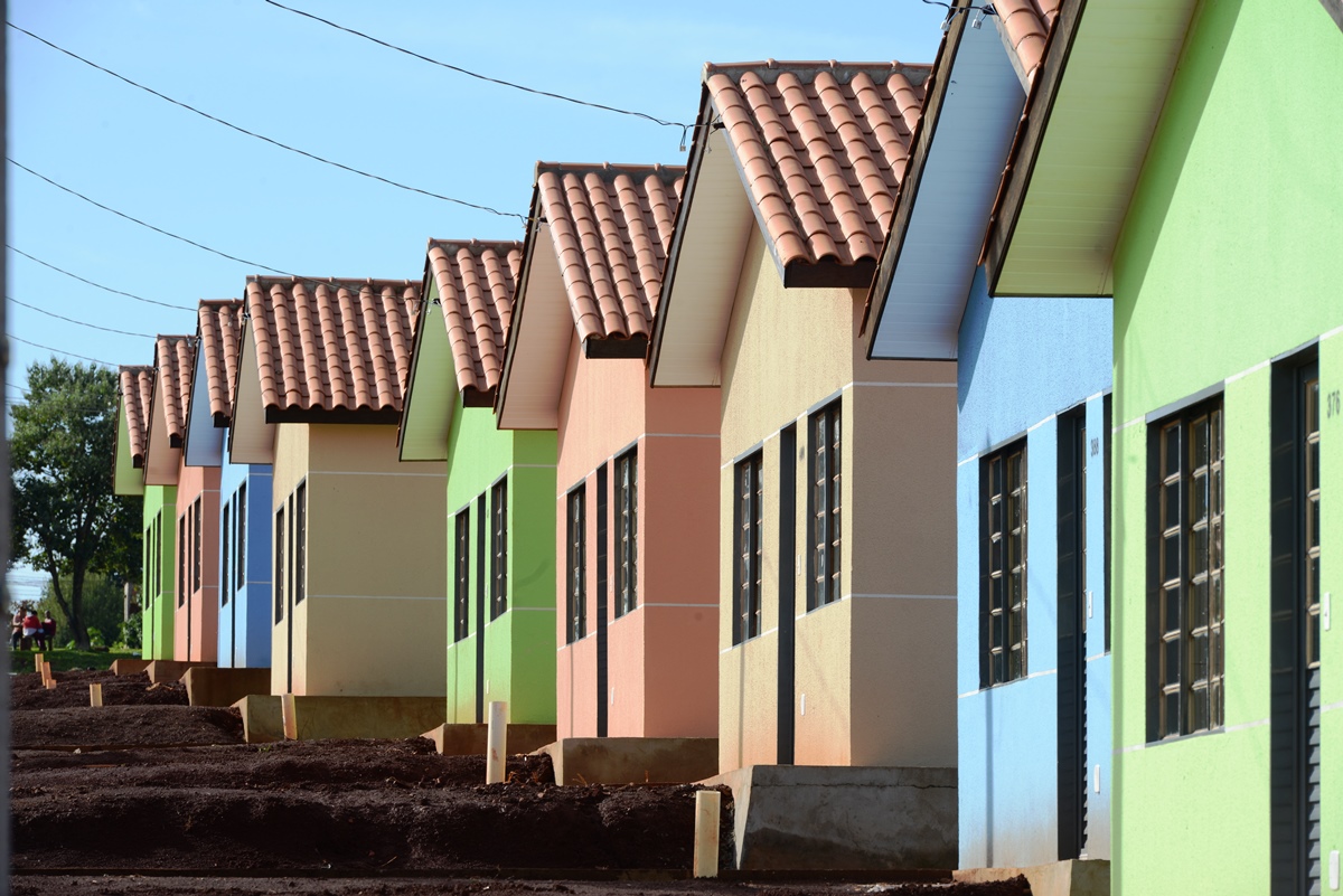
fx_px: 7463
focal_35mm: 200
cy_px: 448
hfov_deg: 10.3
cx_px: 672
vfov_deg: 6.9
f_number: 11
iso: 200
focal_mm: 200
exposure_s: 1/200
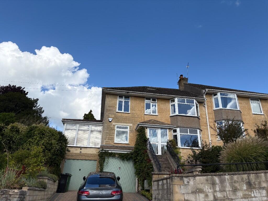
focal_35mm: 26
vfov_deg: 53.1
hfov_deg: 67.3
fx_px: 201
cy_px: 100
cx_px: 134
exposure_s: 1/3448
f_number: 1.6
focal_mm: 5.96
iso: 50
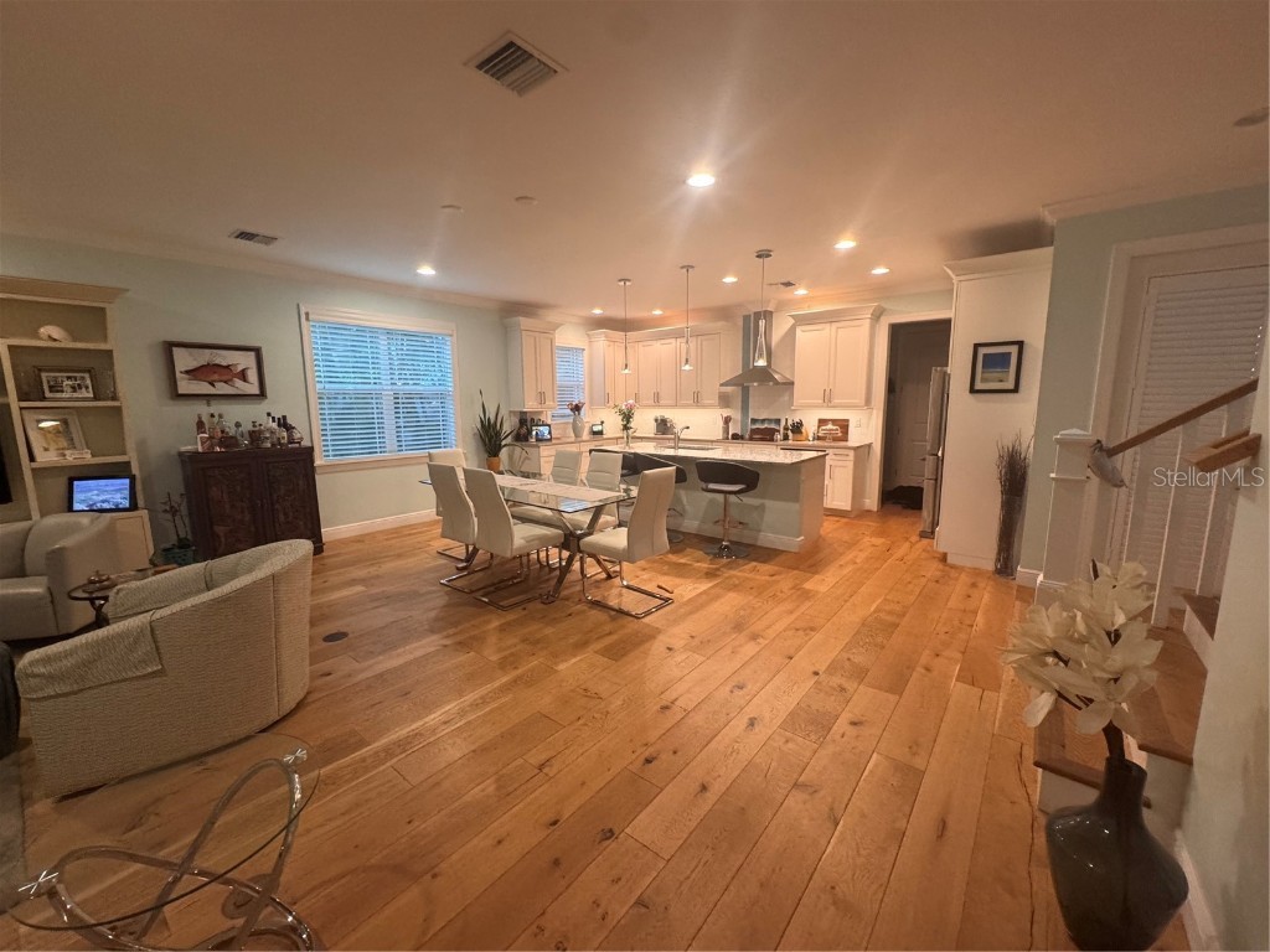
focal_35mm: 14
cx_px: 635
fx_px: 514
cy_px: 476
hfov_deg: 102.1
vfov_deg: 85.7
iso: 320
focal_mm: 2.22
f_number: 2.2
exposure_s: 1/60
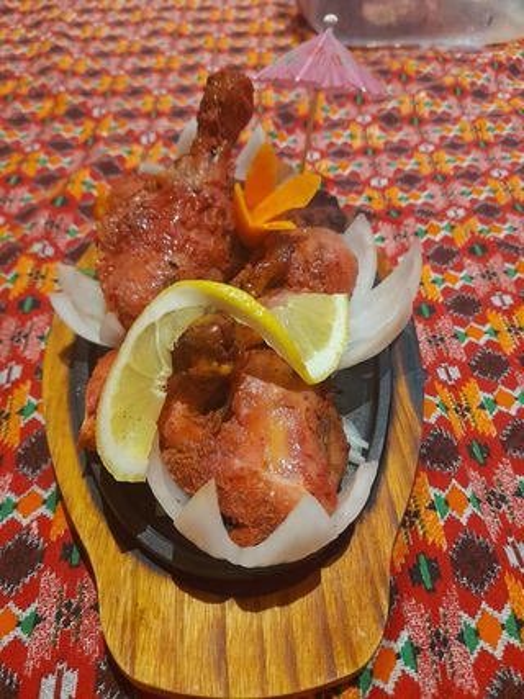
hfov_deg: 54.9
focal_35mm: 25
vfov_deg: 69.4
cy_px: 350
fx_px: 505
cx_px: 262
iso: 400
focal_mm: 4.6
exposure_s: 1/25
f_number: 2
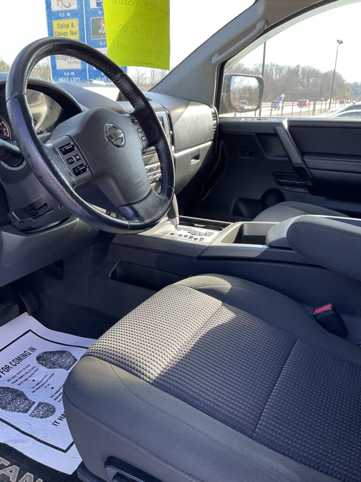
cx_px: 180
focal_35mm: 29
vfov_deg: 61.7
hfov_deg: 48.2
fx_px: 403
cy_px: 241
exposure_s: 1/100
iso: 16
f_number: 1.8
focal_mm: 3
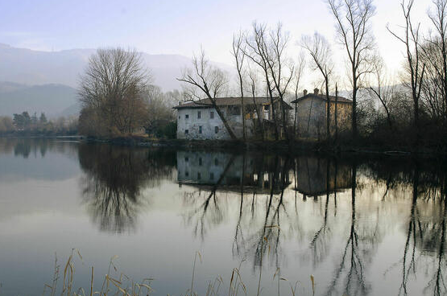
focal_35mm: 41
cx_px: 227
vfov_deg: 32.9
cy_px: 145
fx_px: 503
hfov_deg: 48.0
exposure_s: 1/40
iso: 100
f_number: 10
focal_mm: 25
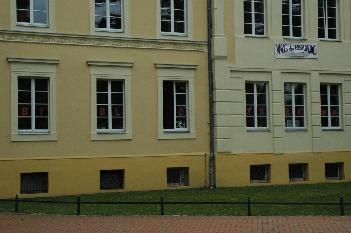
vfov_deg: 22.6
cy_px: 116
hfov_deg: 33.4
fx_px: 584
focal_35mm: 60
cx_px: 176
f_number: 13
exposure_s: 1/1000
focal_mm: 40
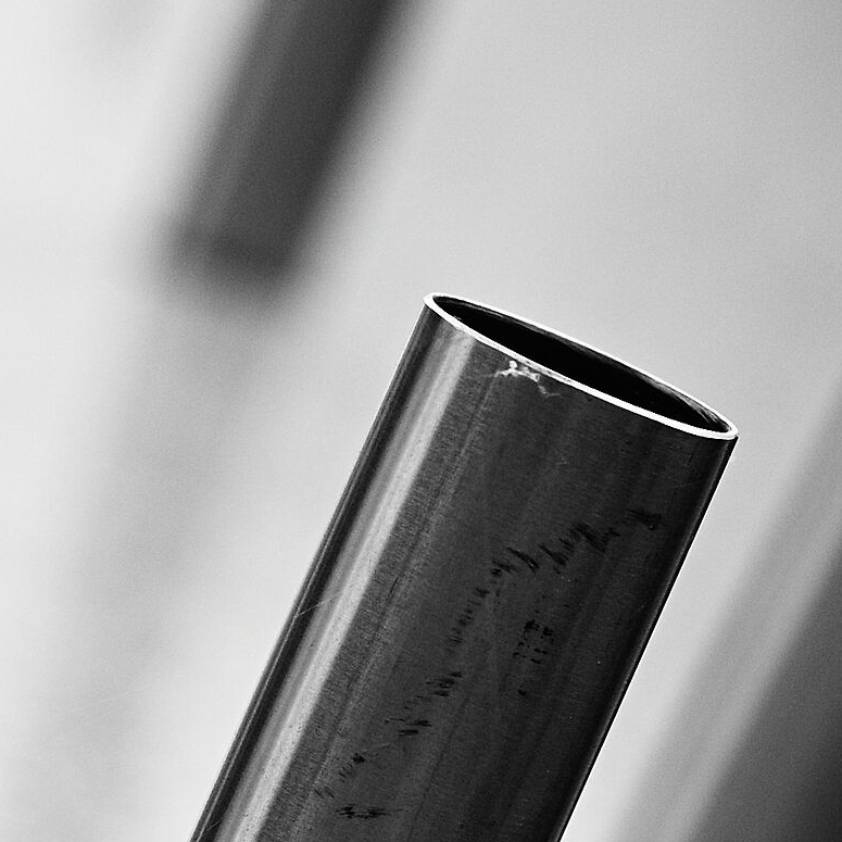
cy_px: 734
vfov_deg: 4.2
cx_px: 315
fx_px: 11402
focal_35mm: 414
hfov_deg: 4.2
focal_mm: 105
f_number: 4.8
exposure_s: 1/750
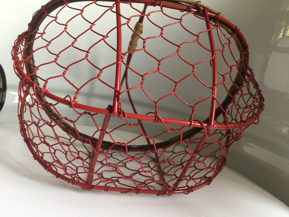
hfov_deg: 61.7
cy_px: 108
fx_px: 242
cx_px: 144
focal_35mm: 29
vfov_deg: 48.2
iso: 40
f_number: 2.2
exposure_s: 1/33
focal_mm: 4.15
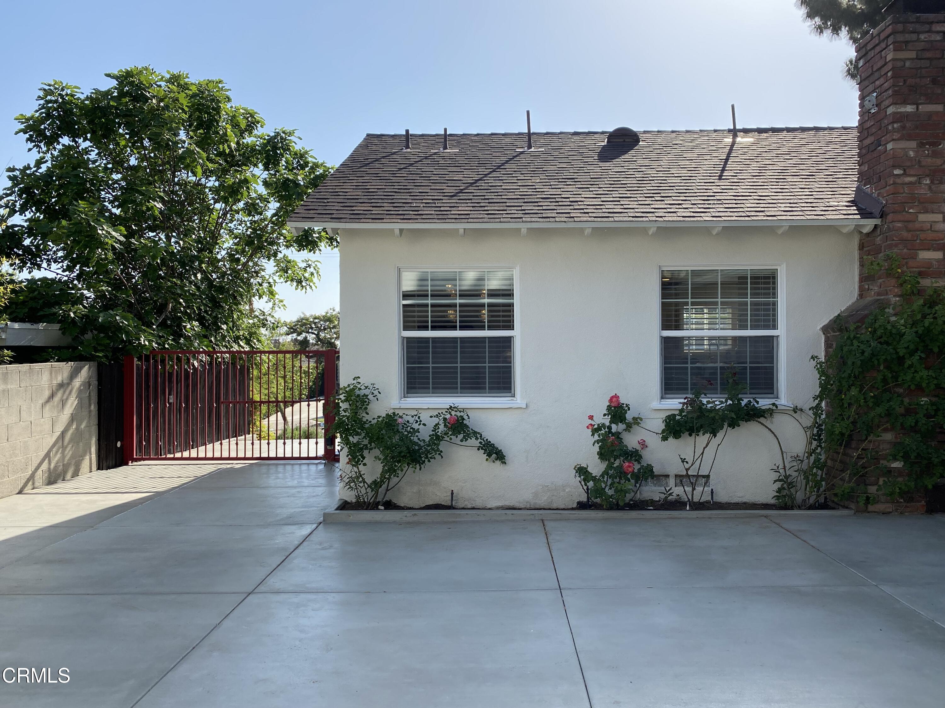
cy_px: 354
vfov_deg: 53.1
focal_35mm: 26
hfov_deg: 67.3
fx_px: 710
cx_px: 472
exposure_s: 1/1996
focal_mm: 4.25
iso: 32
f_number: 1.8
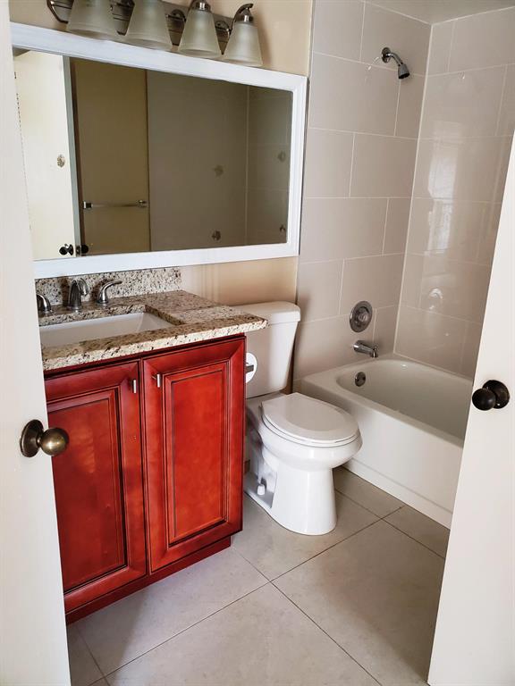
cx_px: 258
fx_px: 516
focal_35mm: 26
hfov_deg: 53.1
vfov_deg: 67.3
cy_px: 343
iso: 640
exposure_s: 1/40
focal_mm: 4.3
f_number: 2.4
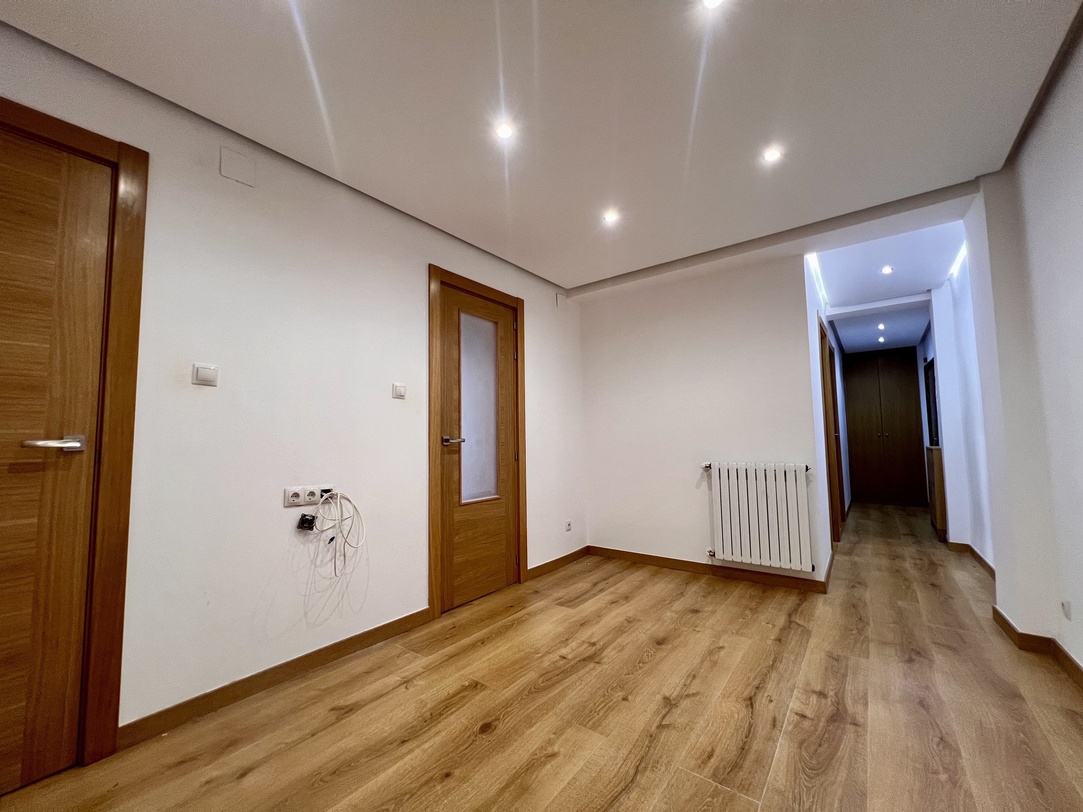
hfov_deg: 106.2
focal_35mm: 13
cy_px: 406
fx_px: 407
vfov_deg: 89.9
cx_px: 542
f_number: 1.8
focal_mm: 1.57
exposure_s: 1/100
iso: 200
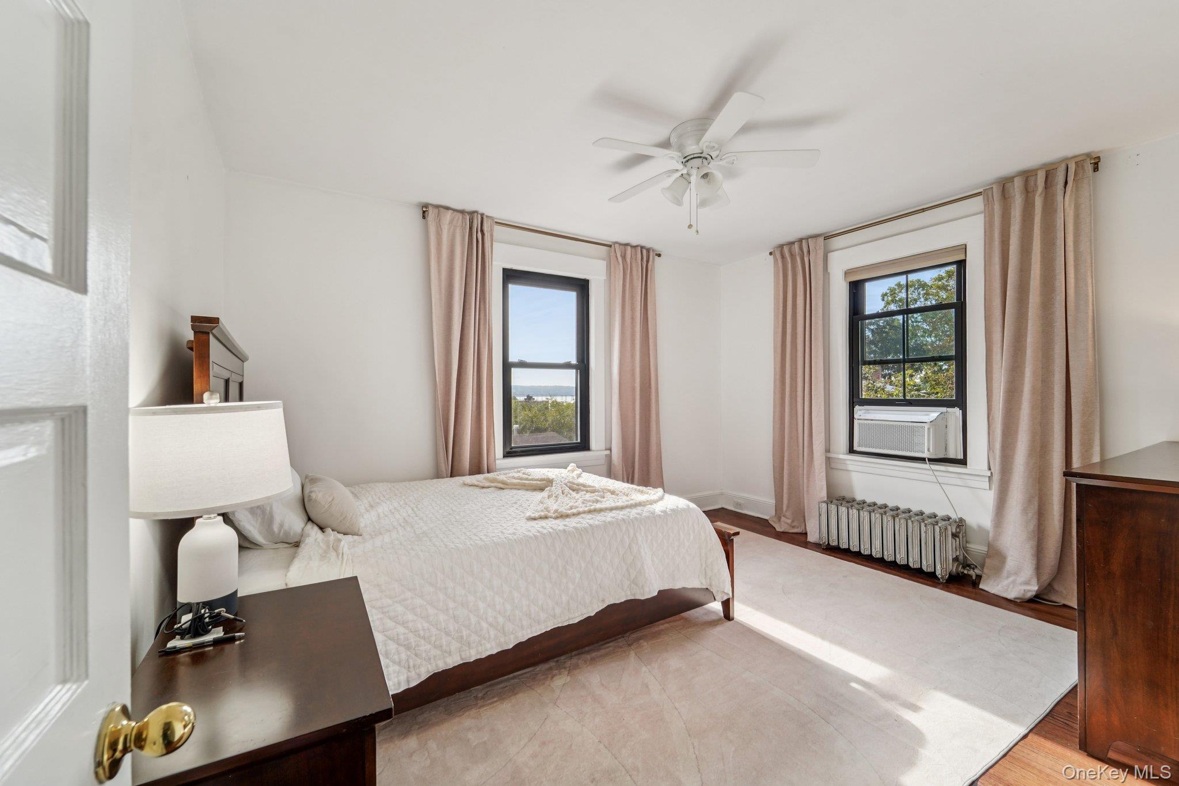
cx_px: 590
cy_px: 393
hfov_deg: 104.3
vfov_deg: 81.2
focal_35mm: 14
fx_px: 458
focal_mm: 14
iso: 400
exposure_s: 1/60
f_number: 8
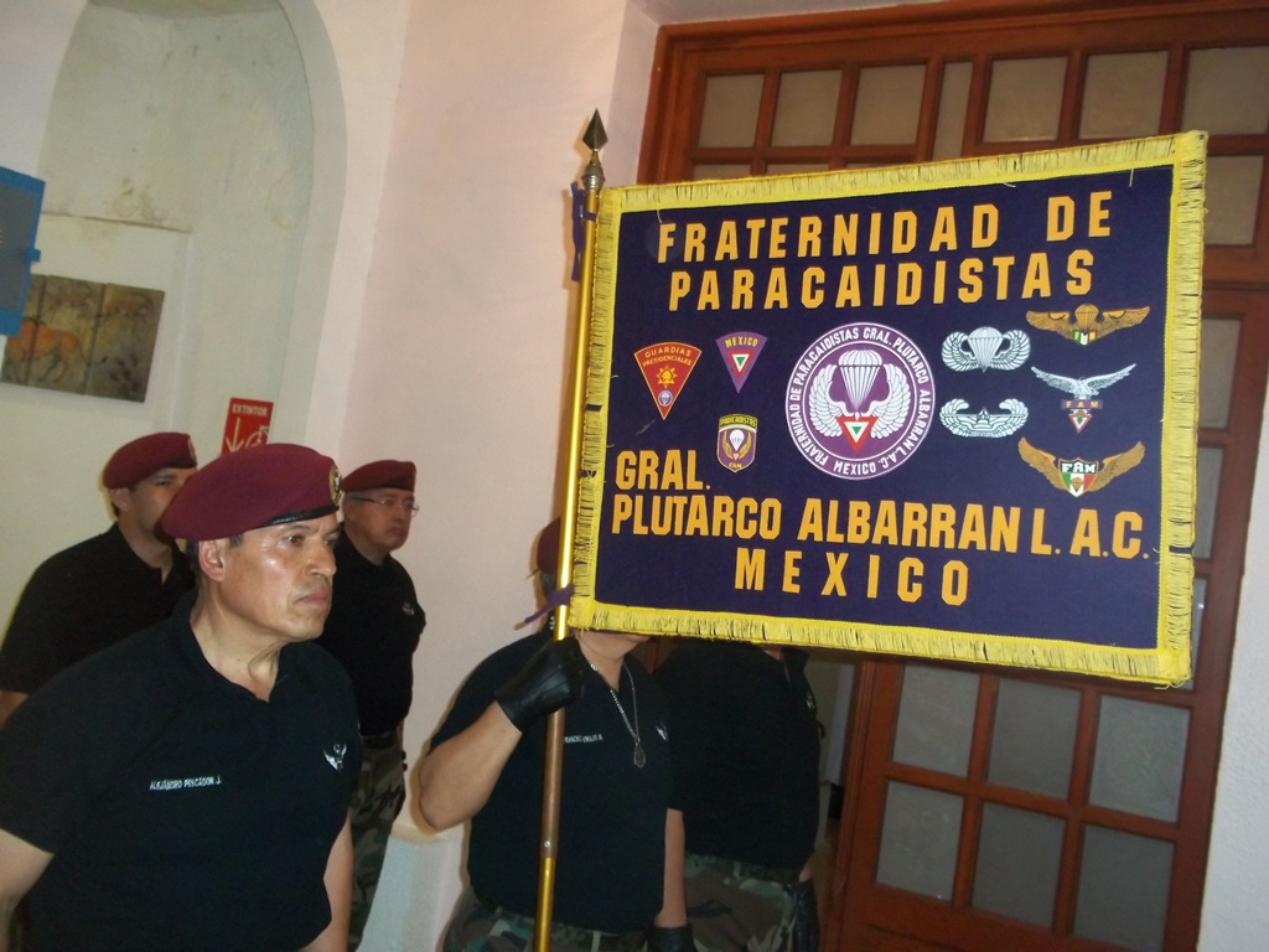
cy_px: 476
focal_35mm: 36
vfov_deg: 39.7
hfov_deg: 51.4
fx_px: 1320
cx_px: 634
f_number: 3.1
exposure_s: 1/30
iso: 320
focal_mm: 6.5
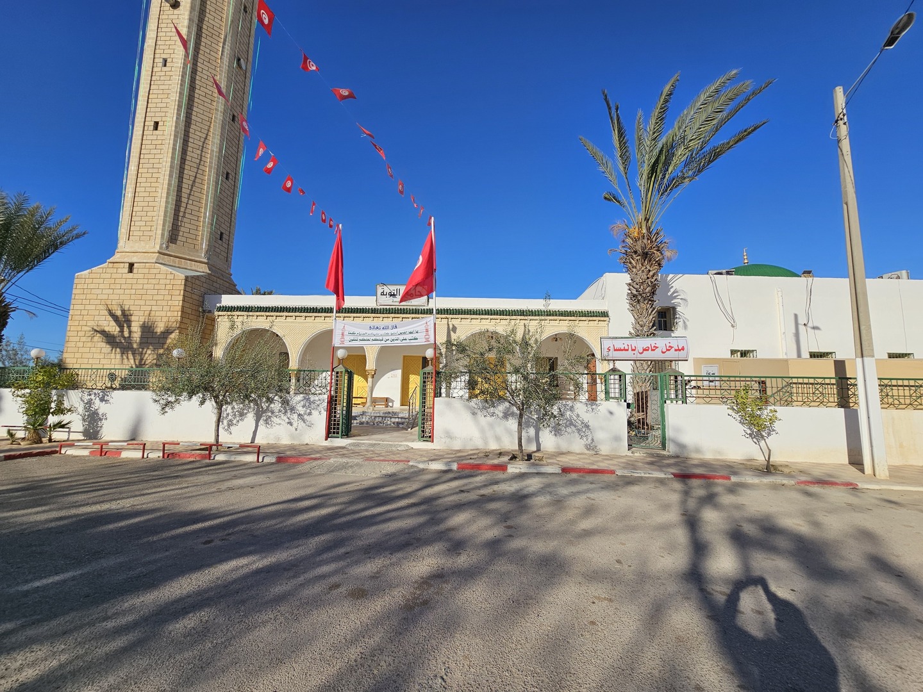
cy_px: 346
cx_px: 462
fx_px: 347
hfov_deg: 106.2
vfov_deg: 89.9
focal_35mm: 13
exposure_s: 1/4043
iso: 50
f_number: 2.2
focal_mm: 2.2
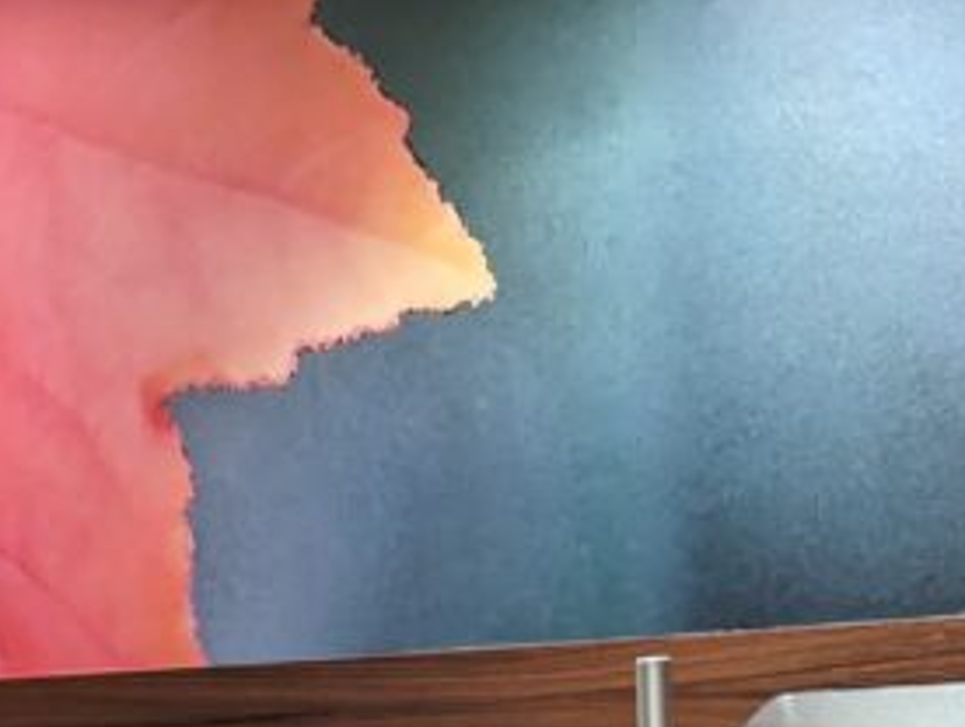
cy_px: 1197
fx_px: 2485
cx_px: 441
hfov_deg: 22.0
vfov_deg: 15.0
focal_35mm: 89
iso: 1001
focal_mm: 6.81
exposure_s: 1/144
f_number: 1.85
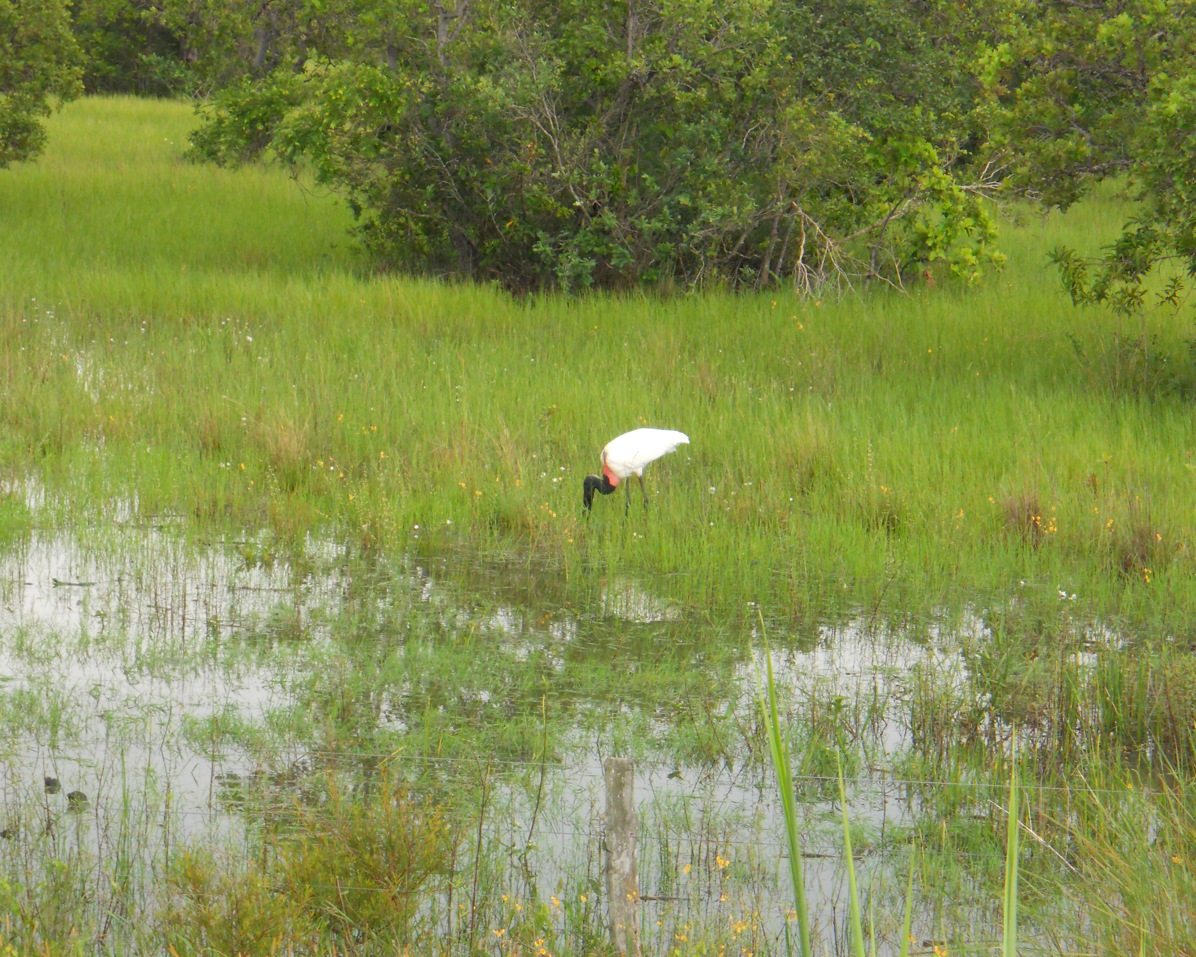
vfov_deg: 11.7
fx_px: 4672
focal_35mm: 132
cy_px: 476
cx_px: 587
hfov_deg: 14.6
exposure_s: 1/250
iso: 320
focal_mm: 22.6
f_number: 6.2
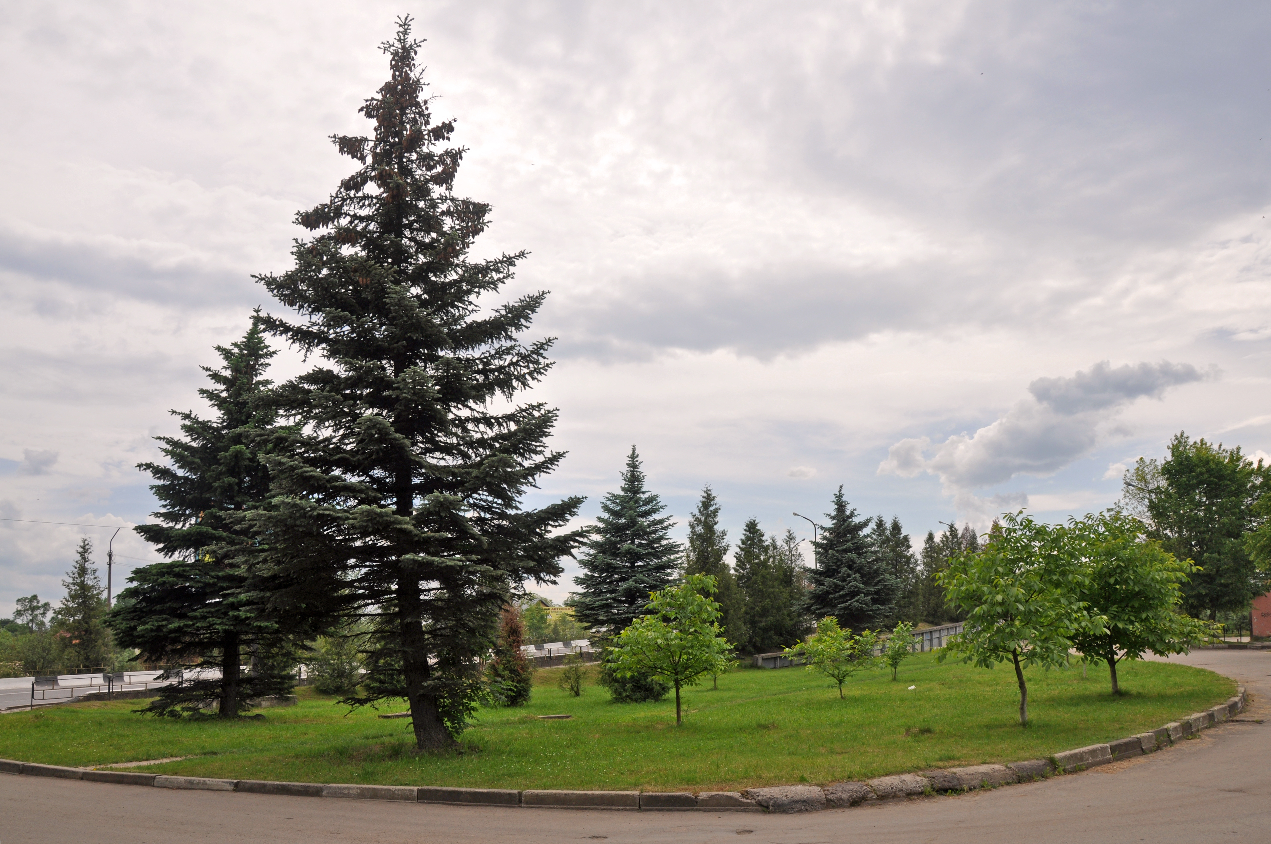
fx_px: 952
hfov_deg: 67.4
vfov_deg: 47.8
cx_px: 636
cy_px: 422
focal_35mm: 27
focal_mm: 18
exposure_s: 1/400
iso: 200
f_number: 10
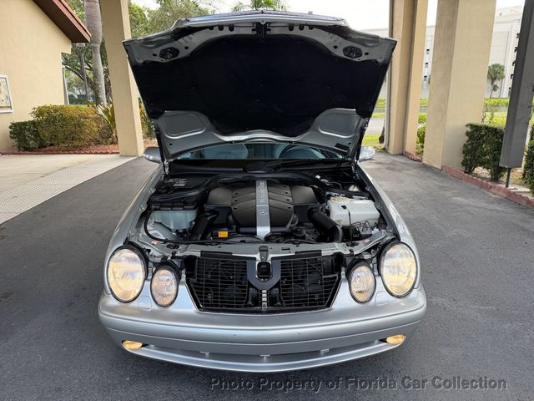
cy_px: 200
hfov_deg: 71.6
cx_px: 267
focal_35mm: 24
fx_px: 370
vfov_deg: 56.8
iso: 80
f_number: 1.78
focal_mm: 6.76
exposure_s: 1/589
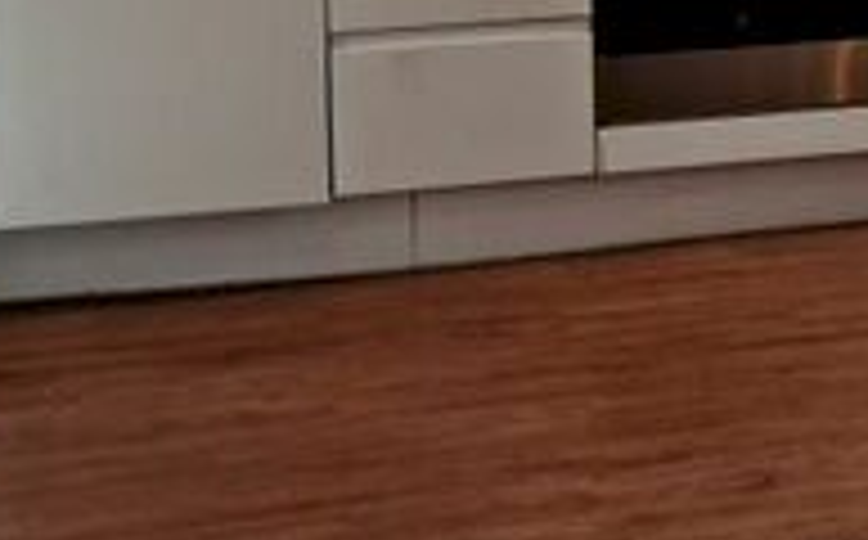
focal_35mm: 104
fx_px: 2457
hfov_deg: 18.8
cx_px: 1079
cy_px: -200
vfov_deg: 12.1
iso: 80
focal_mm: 5.9
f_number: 2
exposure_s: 1/50
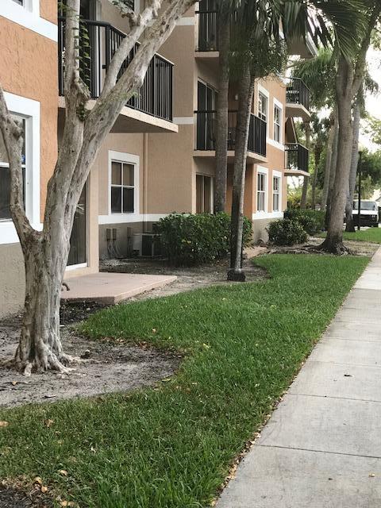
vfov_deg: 33.8
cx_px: 190
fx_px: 836
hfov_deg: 25.7
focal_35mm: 57
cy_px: 254
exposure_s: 1/60
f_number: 2.8
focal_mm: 6.6
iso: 32
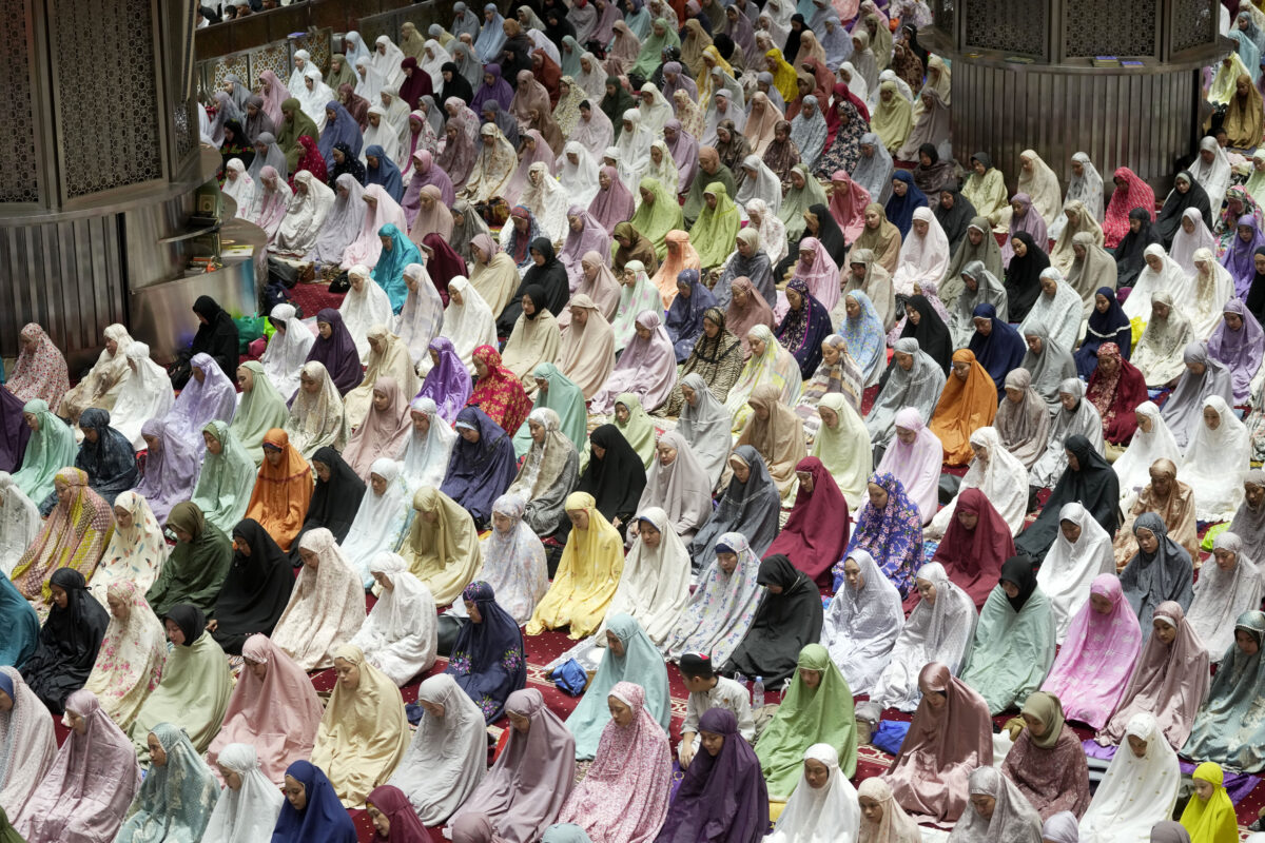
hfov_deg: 28.8
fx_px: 2460
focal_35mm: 70
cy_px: 422
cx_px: 632
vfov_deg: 19.5
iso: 1600
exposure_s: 1/50
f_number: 2.8
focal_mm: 70
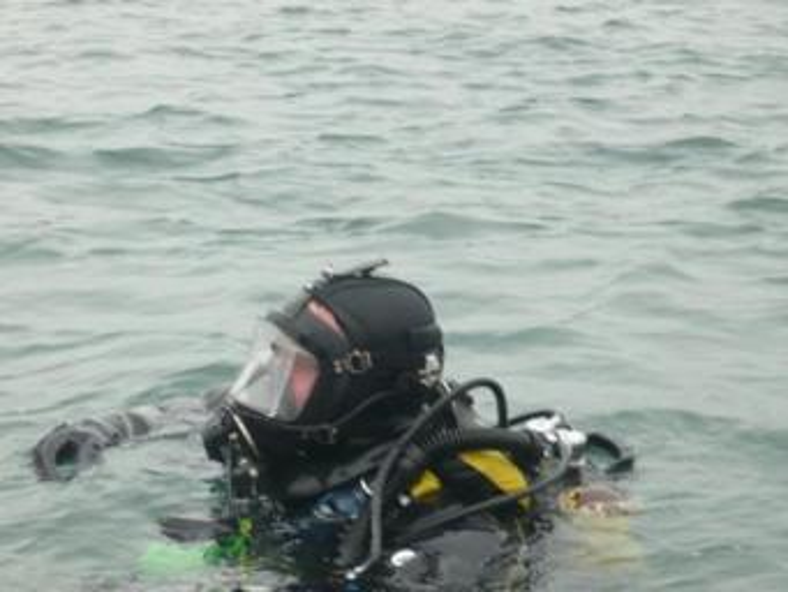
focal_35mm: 105
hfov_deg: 18.7
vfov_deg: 14.1
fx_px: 2391
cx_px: 394
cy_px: 296
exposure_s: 1/100
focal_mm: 17.4
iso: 100
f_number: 5
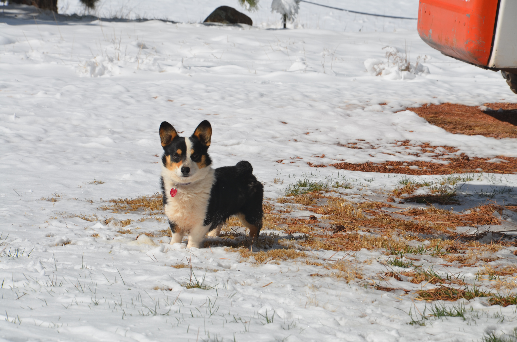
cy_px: 171
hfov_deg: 13.1
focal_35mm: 158
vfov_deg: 8.7
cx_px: 258
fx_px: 2257
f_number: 10
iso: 100
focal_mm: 105
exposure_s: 1/400
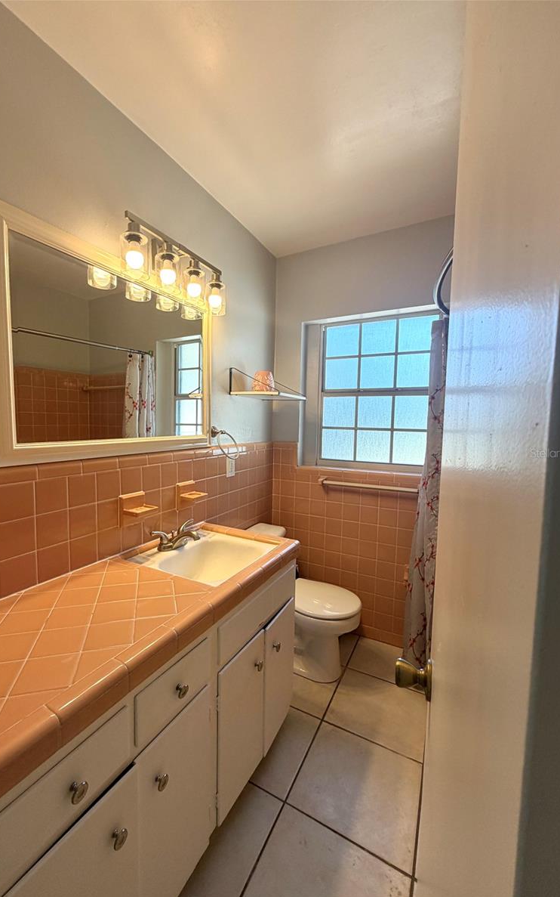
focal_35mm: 15
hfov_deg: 74.5
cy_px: 453
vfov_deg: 101.5
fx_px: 366
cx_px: 244
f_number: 2.2
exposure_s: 1/121
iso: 80
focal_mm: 2.22
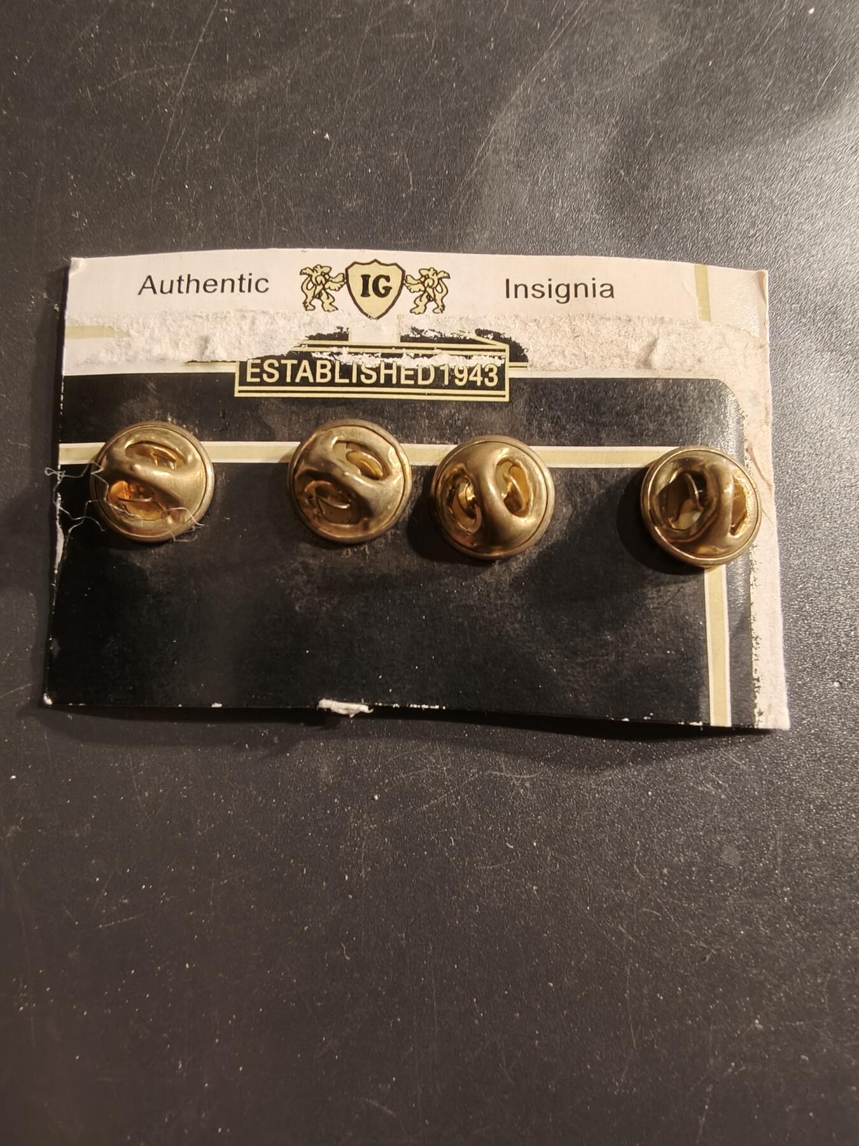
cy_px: 573
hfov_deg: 58.9
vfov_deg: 73.9
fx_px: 761
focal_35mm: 23
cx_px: 430
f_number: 2
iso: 200
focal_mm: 2.32
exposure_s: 1/50
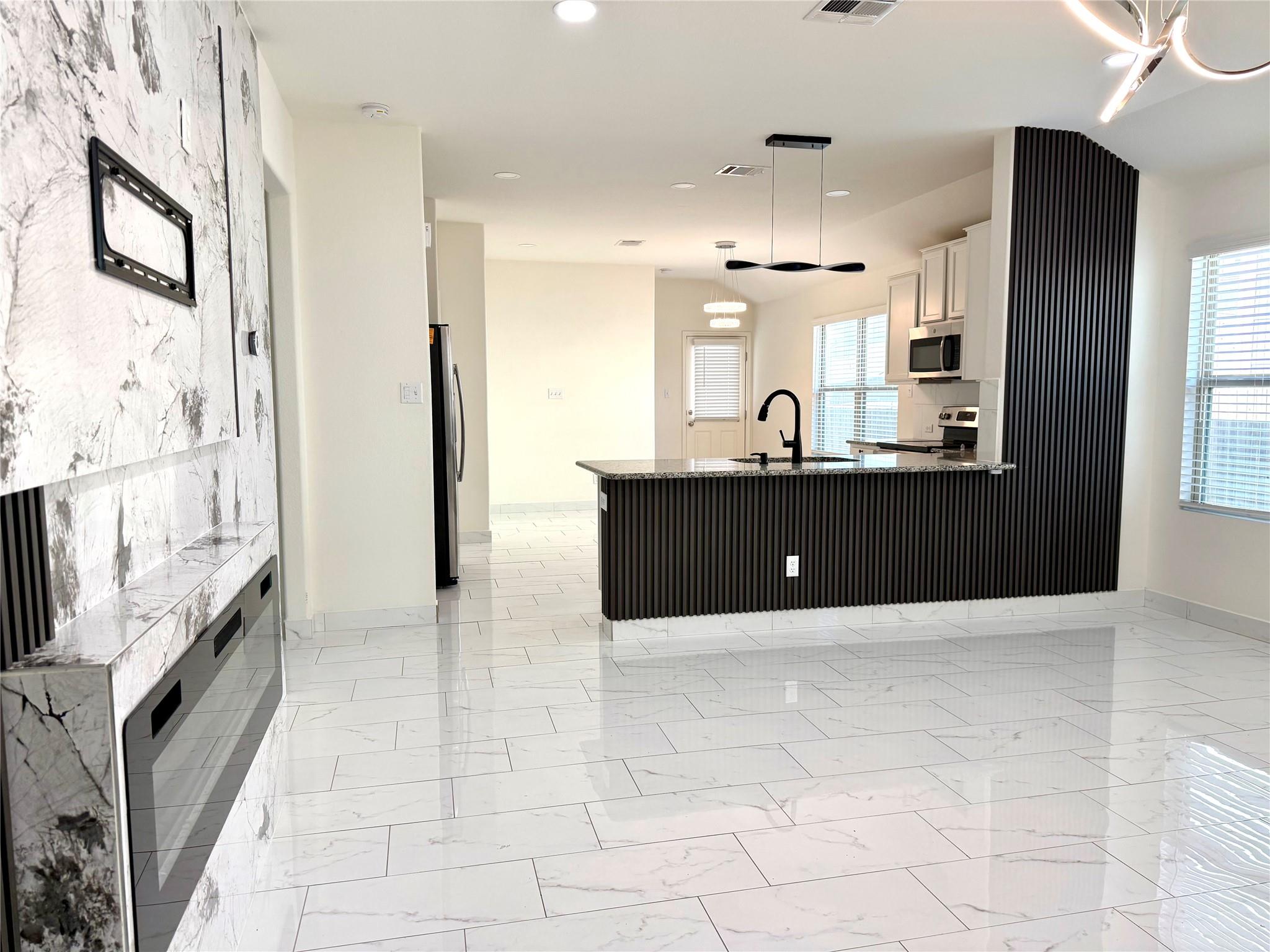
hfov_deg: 71.6
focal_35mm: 24
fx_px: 881
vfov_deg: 56.8
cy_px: 476
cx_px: 635
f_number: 1.78
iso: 100
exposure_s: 1/187
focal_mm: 6.76
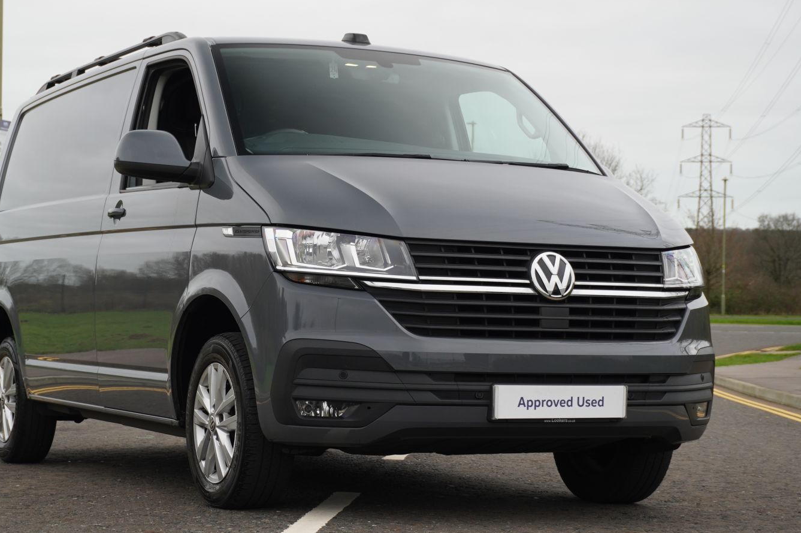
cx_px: 336
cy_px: 269
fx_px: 1756
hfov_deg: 25.7
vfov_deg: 17.2
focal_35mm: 79
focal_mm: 44
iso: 400
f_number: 5.6
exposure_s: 1/90
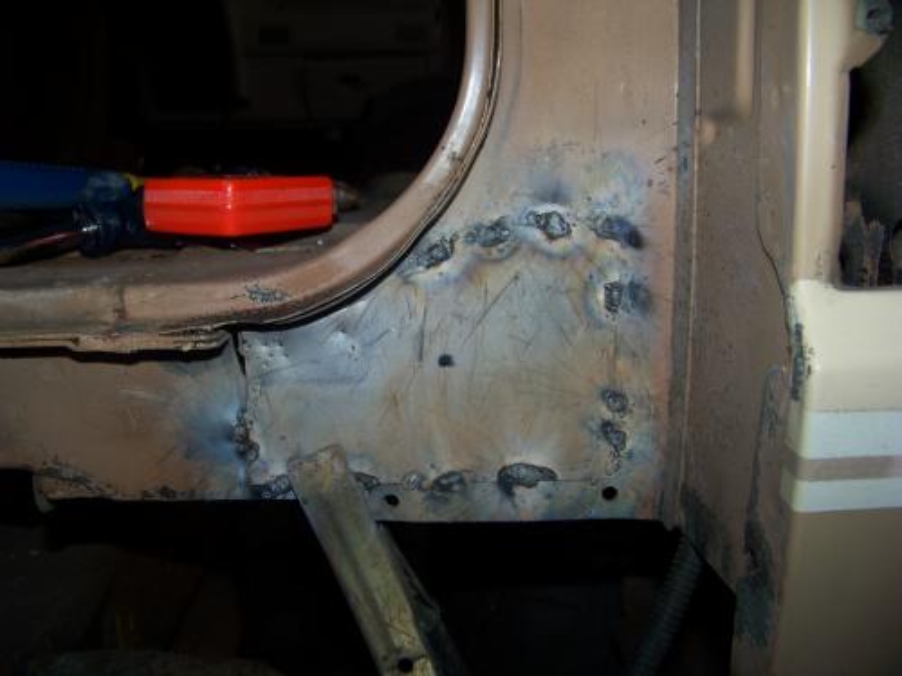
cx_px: 451
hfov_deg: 51.4
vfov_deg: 39.7
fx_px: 938
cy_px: 338
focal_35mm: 36
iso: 62
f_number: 2.8
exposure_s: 1/30
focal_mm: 5.85
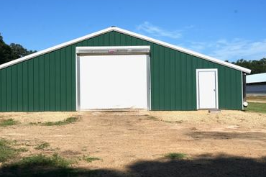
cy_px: 87
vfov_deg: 29.2
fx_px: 340
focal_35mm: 46
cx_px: 109
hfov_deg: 42.6
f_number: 9
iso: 400
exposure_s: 1/2500
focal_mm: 34
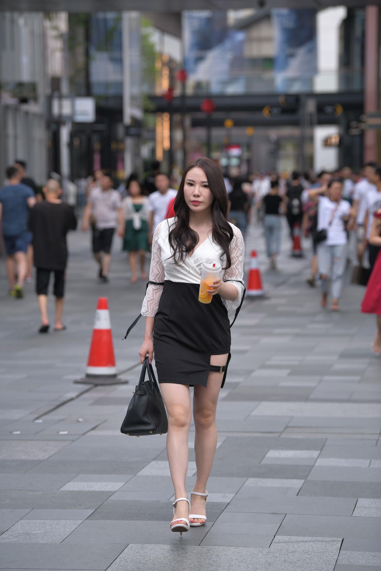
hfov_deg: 10.2
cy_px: 286
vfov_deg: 15.2
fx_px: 2143
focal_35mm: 135
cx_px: 190
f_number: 4
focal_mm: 135
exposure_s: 1/640
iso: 250
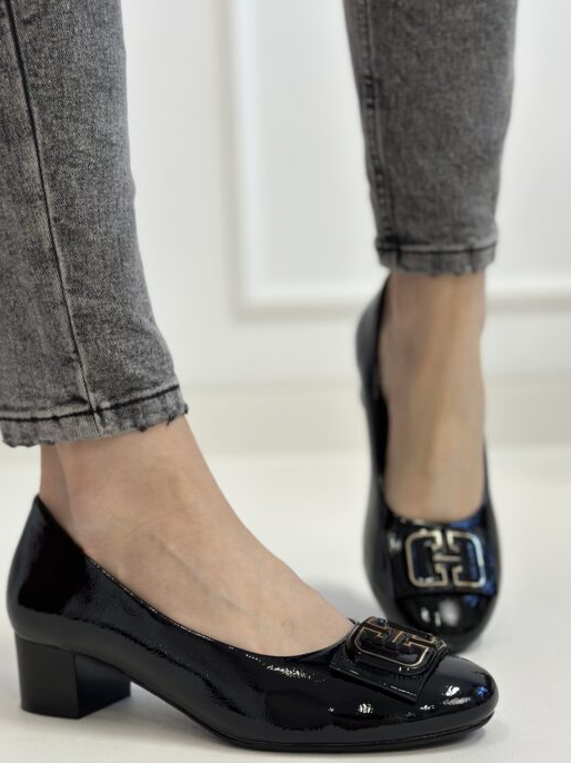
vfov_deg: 34.4
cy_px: 404
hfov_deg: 26.1
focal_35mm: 56
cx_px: 287
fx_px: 1232
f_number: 1.78
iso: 125
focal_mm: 6.86
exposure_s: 1/100
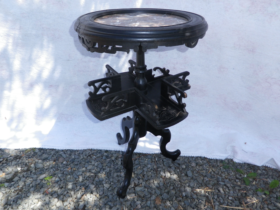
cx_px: 140
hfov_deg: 69.4
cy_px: 105
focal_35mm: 25
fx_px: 202
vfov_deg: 54.9
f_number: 3.5
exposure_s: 1/400
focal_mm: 4.5
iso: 80
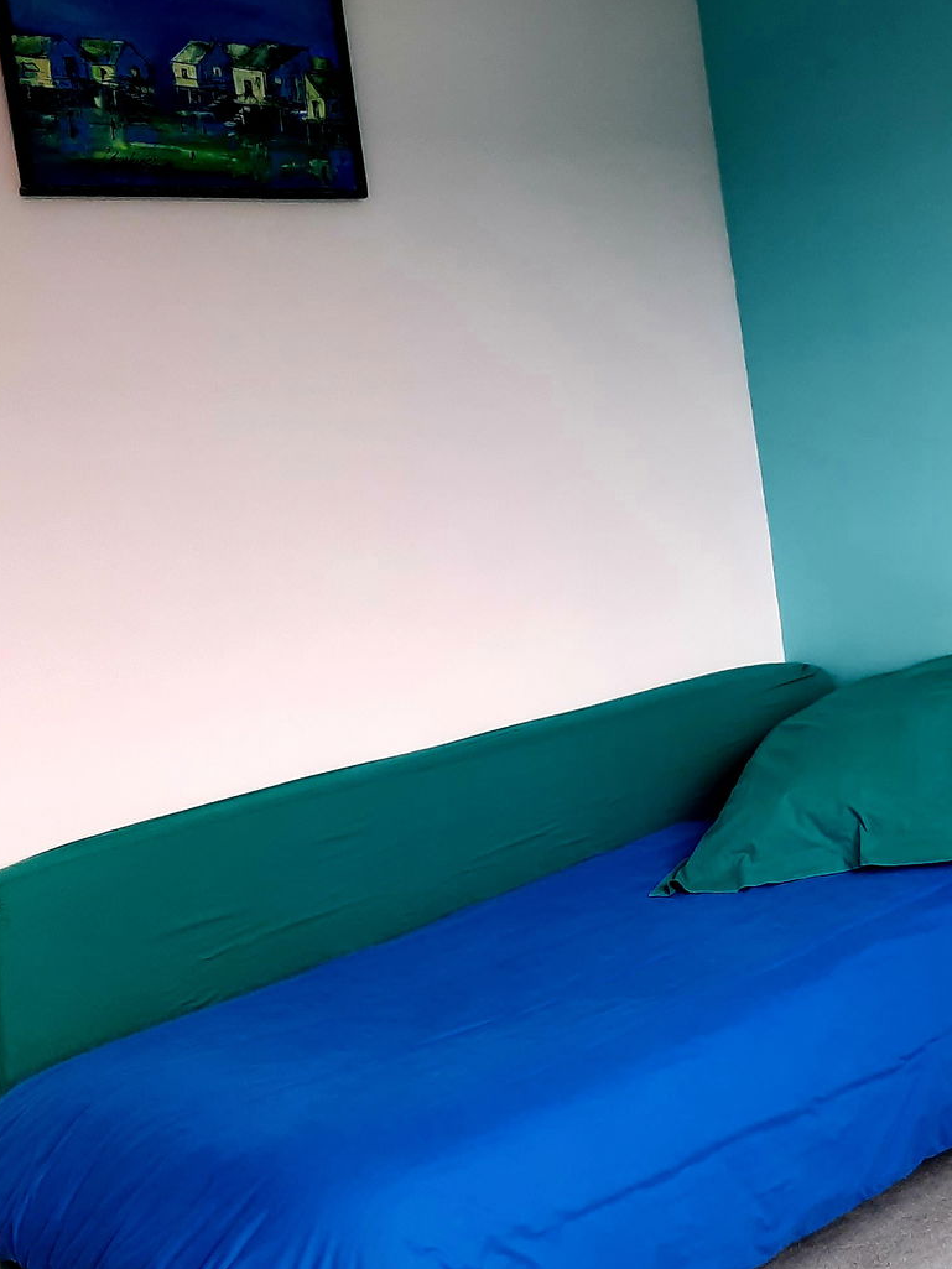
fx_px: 1906
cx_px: 893
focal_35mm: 52
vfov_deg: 36.8
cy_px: 691
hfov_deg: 26.9
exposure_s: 1/50
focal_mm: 4.6
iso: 50
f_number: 2
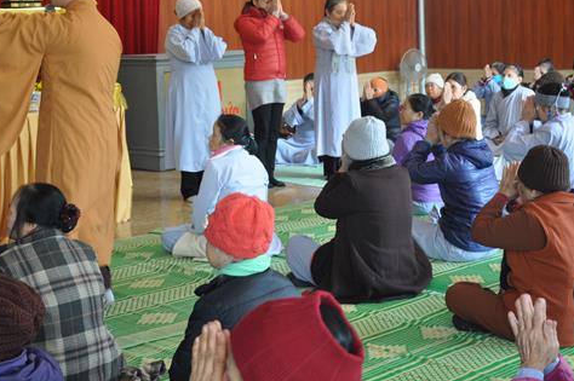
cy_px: 121
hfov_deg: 28.9
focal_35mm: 70
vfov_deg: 19.3
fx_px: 1115
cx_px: 259
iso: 250
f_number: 4.5
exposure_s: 1/20
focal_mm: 34
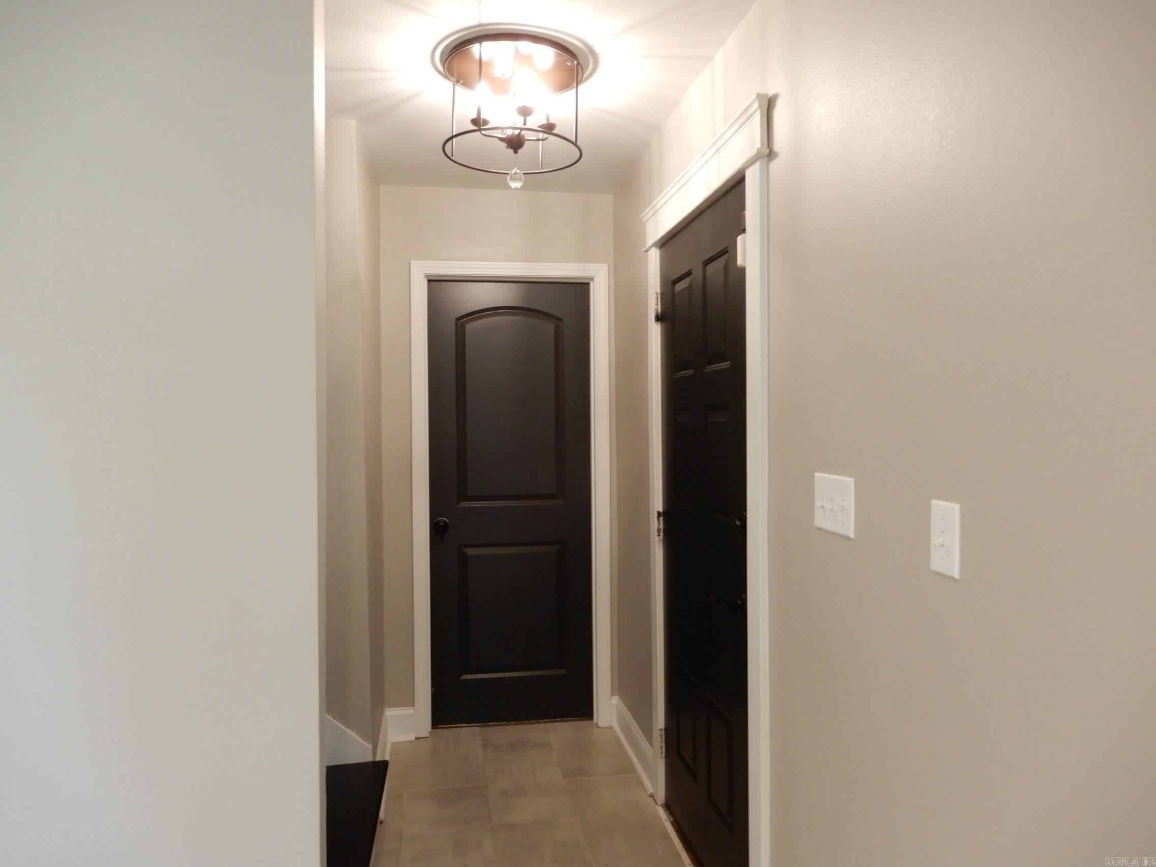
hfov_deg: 71.6
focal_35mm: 24
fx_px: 801
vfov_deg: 56.8
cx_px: 578
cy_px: 434
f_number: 3.4
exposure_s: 1/20
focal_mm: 4.3
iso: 400
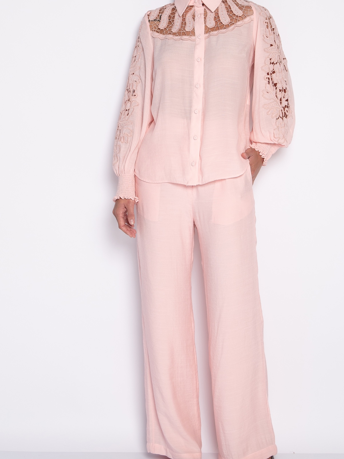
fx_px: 716
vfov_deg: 35.4
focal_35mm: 54
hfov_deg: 27.0
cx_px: 205
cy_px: 187
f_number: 5.6
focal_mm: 40
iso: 200
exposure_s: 1/160
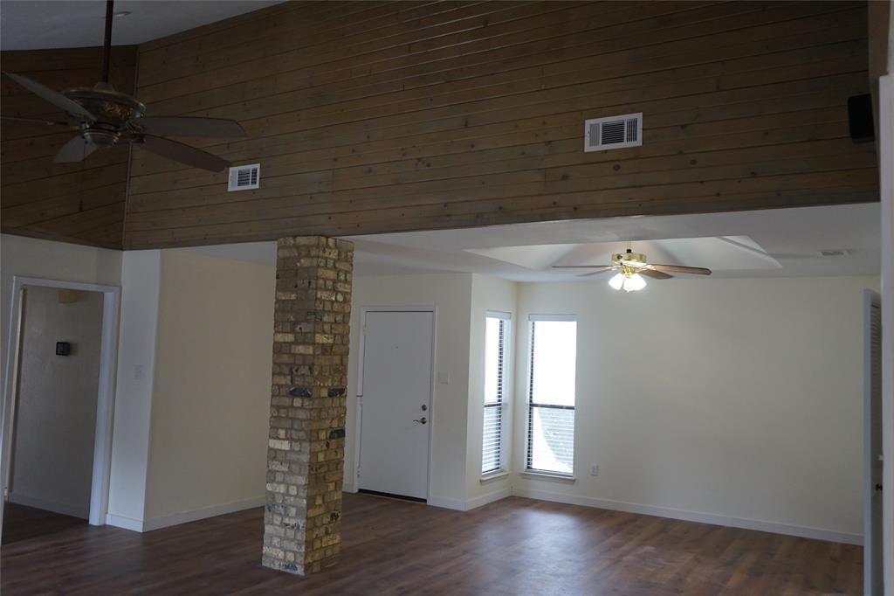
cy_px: 298
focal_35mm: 29
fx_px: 720
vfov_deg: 44.9
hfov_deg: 63.7
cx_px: 447
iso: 1600
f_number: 4
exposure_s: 1/160
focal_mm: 29
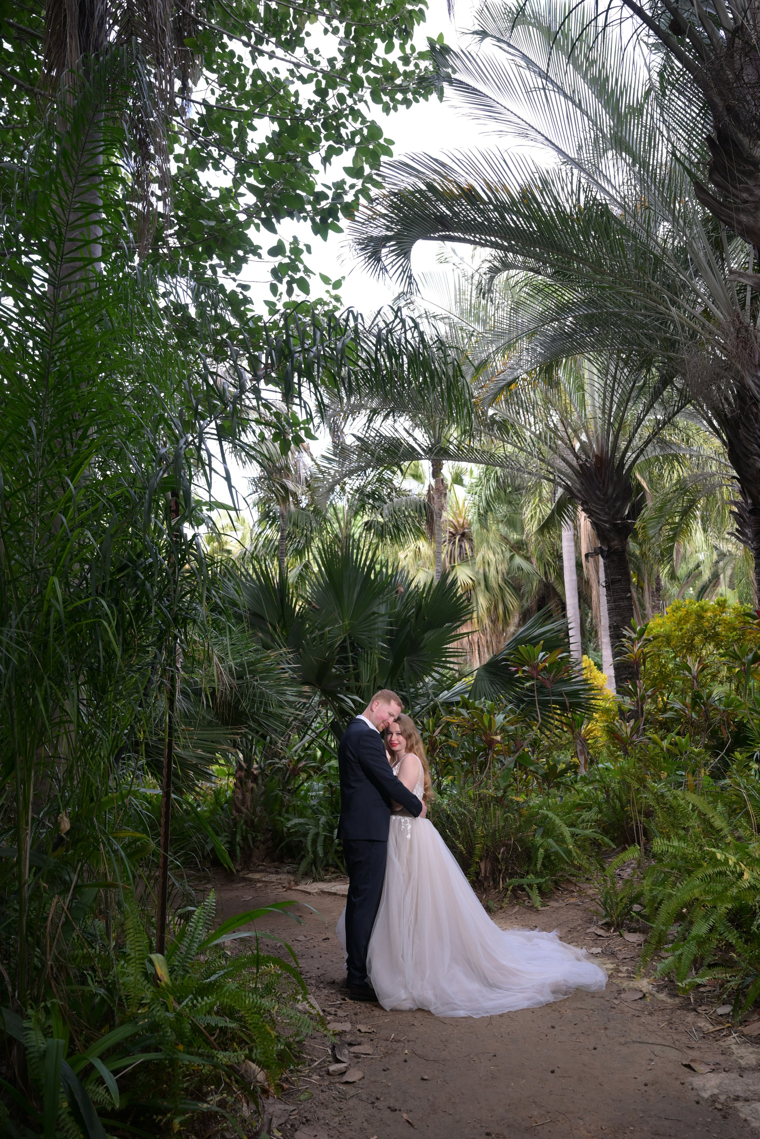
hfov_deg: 47.2
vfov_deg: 66.4
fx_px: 870
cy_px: 570
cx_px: 380
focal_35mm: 28
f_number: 3.5
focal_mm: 27.5
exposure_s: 1/160
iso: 250
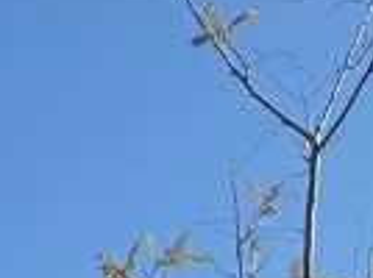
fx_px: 1979
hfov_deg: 9.2
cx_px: -632
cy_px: 1048
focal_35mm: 184
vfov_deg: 6.6
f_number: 1.78
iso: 80
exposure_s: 1/3425
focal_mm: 6.76
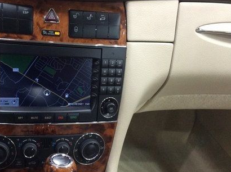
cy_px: 94
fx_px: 333
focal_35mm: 50
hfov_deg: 38.0
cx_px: 84
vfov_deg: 29.0
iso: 200
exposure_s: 1/25
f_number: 2.4
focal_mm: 3.3
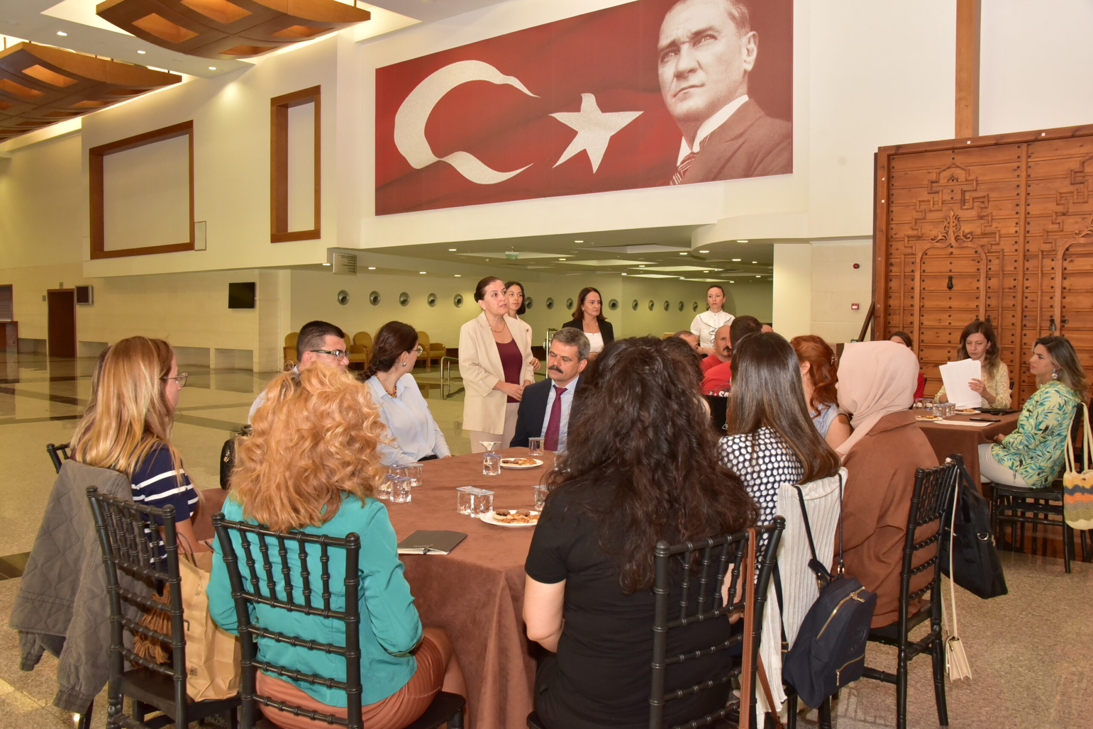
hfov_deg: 58.7
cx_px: 546
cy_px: 364
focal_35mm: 32
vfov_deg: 41.2
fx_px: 972
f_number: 9
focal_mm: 32
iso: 2500
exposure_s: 1/60
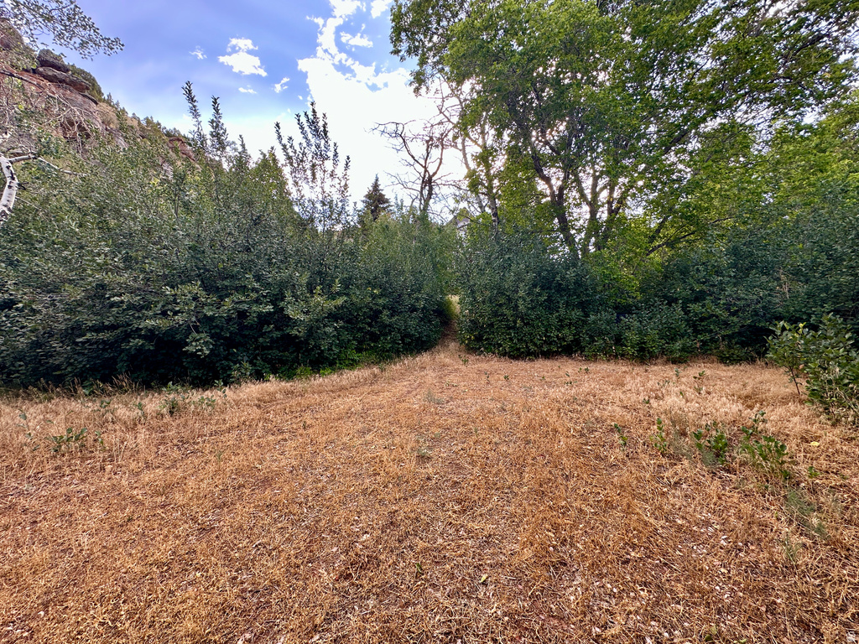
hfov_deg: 102.1
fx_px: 347
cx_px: 430
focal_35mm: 14
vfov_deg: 85.7
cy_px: 322
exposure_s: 1/123
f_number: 2.2
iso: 40
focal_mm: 2.22
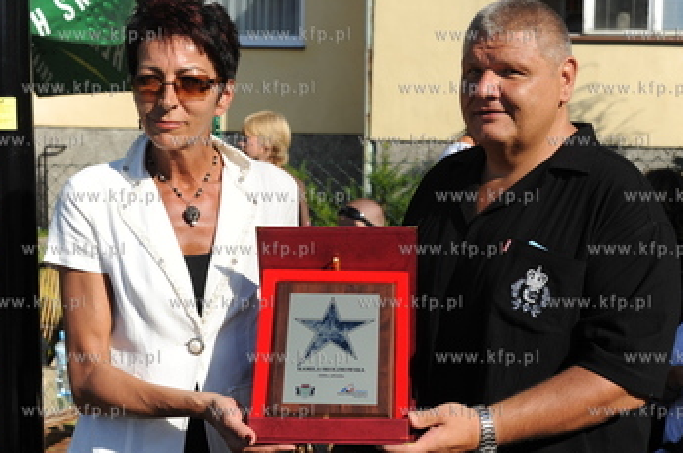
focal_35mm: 58
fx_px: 1099
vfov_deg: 23.3
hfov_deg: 34.5
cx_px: 368
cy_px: 222
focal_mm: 50
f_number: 5.6
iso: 200
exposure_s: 1/800
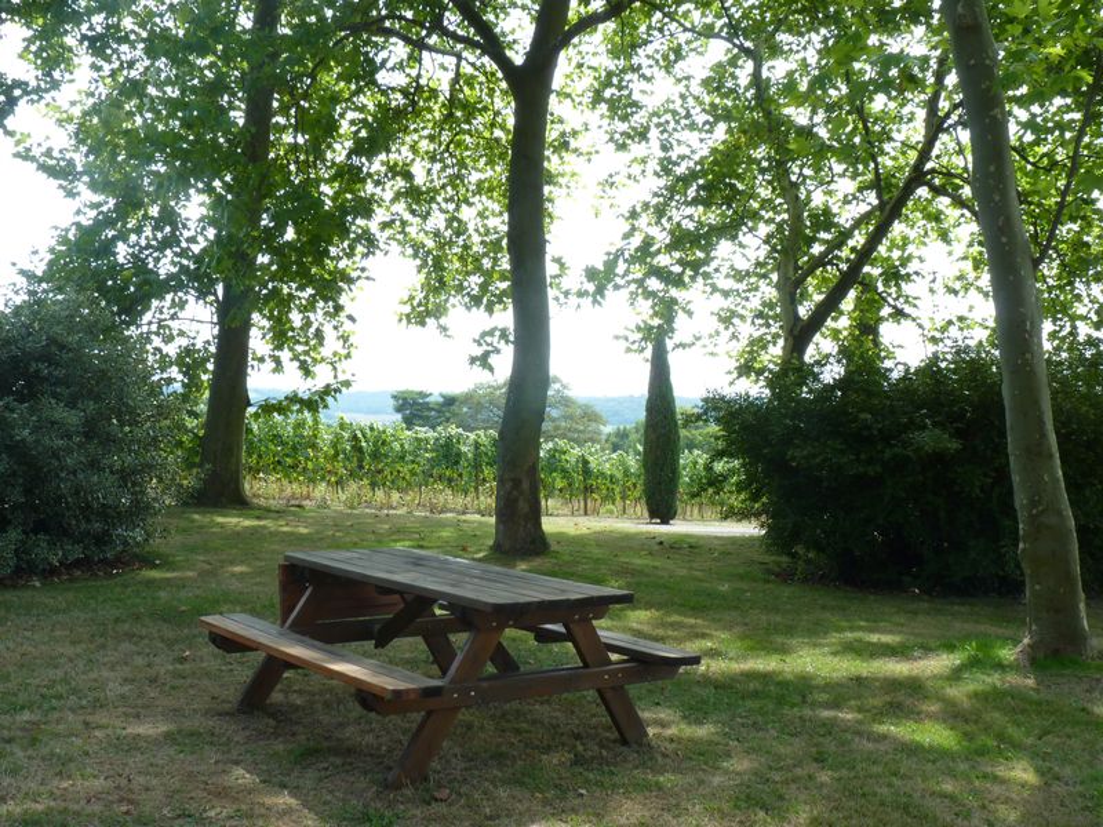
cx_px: 552
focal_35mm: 38
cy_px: 414
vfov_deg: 37.7
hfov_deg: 49.0
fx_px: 1211
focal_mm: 6.8
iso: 80
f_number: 6.3
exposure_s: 1/60
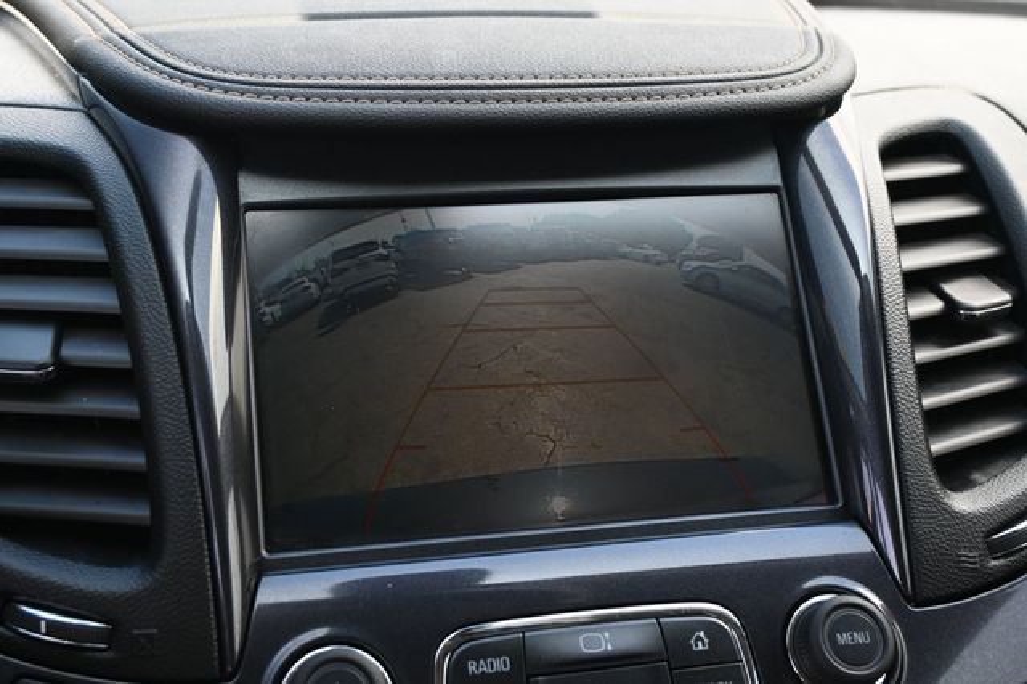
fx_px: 1176
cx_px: 514
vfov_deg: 32.4
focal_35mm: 41
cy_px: 342
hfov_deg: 47.2
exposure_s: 1/160
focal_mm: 27.5
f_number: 4.5
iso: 400
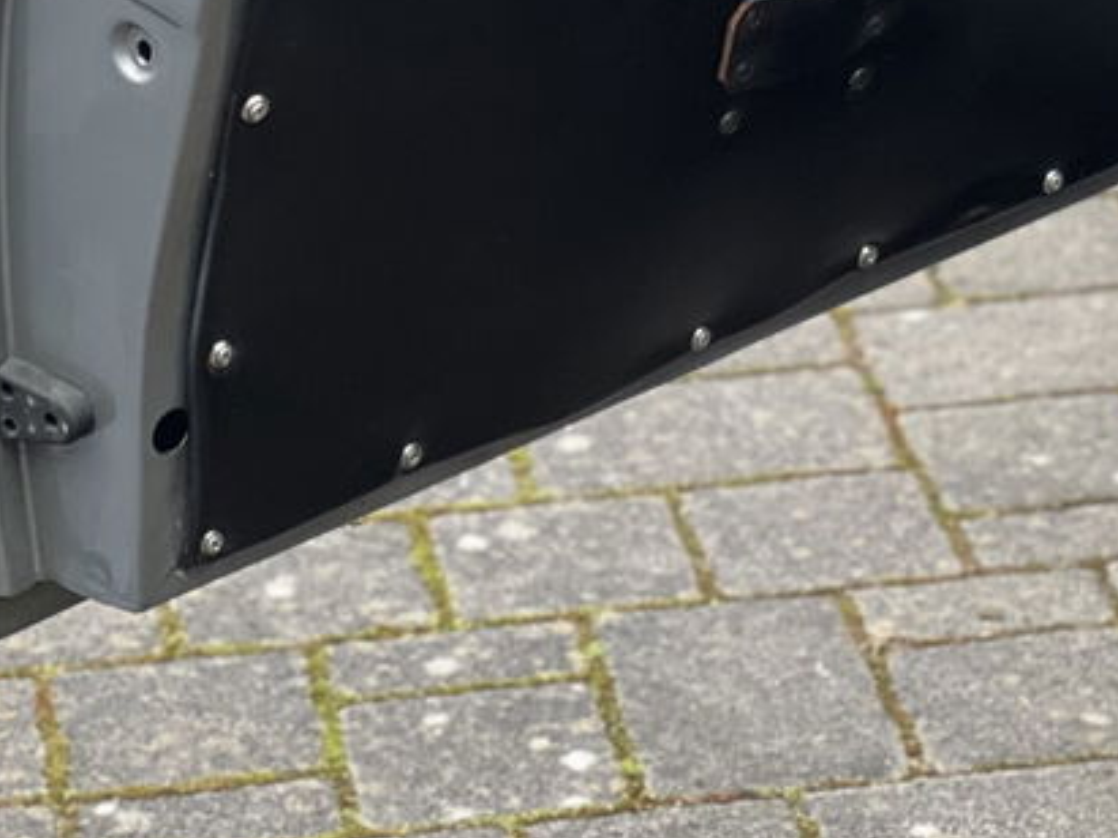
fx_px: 6199
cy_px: -411
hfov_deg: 10.3
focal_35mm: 192
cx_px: 797
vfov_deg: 7.6
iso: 160
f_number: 2.8
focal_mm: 9
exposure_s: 1/40
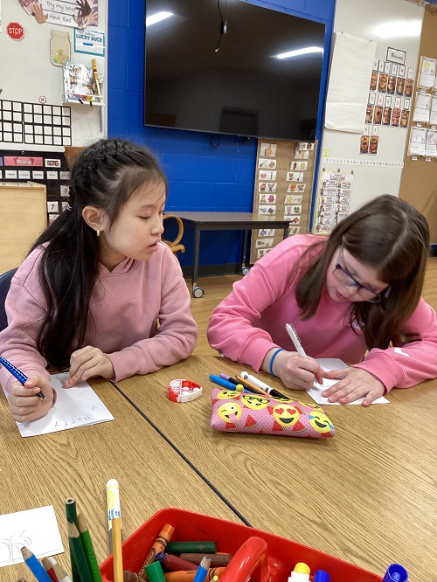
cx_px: 218
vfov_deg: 58.3
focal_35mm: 31
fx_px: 521
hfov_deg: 45.5
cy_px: 291
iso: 125
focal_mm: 3.3
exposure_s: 1/50
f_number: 2.4
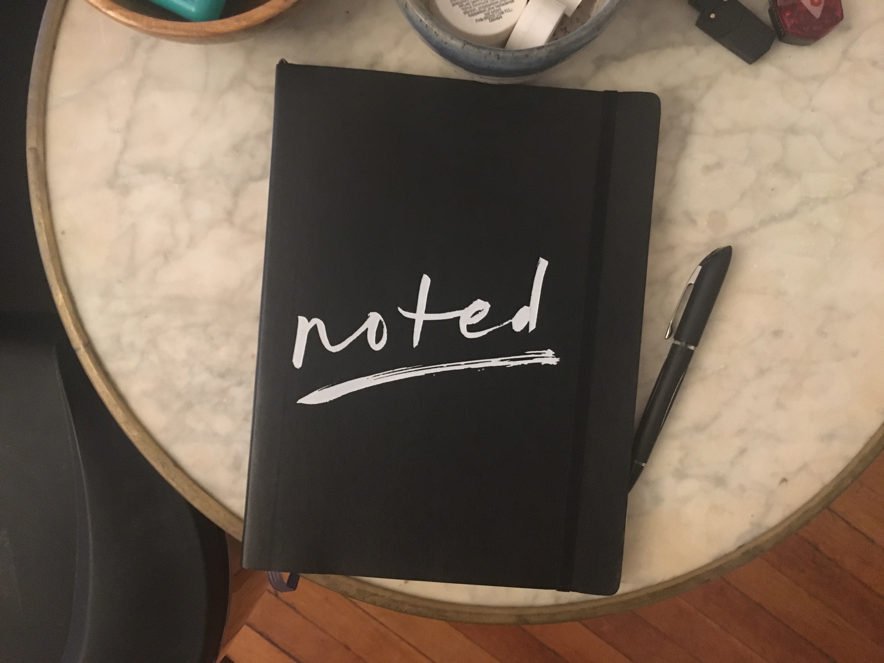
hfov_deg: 61.7
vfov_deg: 48.2
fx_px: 741
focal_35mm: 29
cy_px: 332
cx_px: 442
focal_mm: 4.15
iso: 500
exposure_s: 1/15
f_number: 2.2
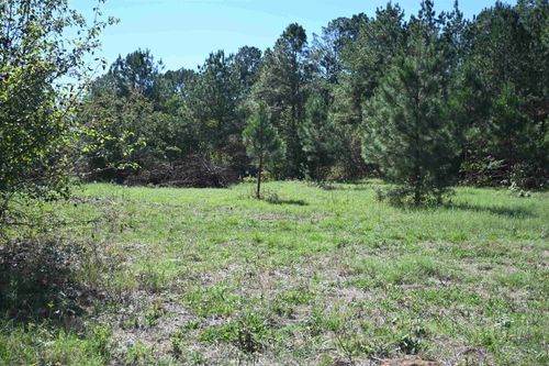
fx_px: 572
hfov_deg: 51.3
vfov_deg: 35.5
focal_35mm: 38
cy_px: 183
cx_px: 274
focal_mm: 25
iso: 100
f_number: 4.2
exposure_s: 1/500
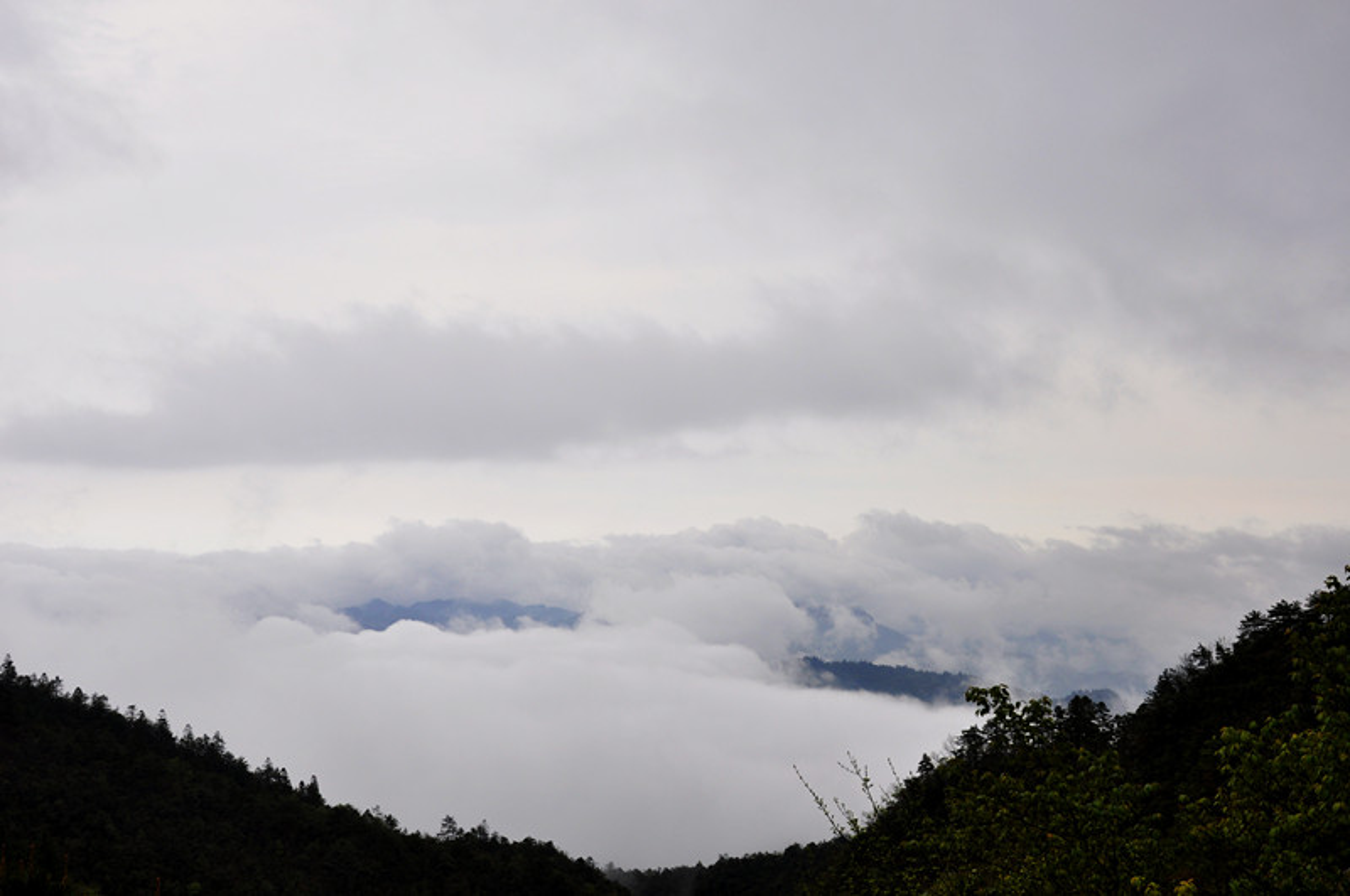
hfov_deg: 51.3
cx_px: 675
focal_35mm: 38
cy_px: 448
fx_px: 1404
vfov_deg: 35.4
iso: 200
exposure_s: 1/250
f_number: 13
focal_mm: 25
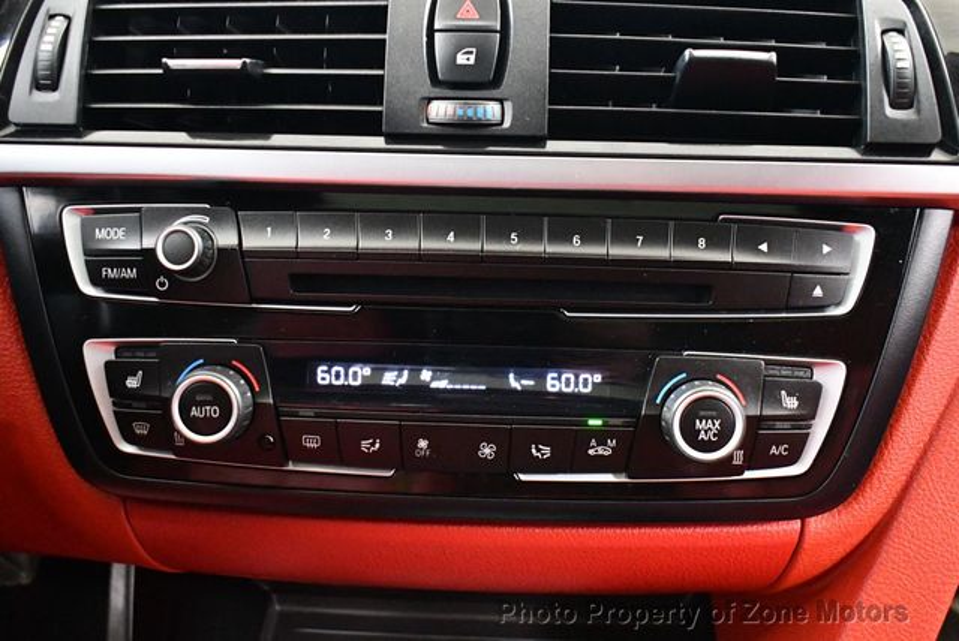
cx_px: 480
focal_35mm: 36
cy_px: 320
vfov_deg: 36.9
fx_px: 960
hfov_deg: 53.1
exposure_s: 1/60
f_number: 3.5
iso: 9000
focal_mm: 18
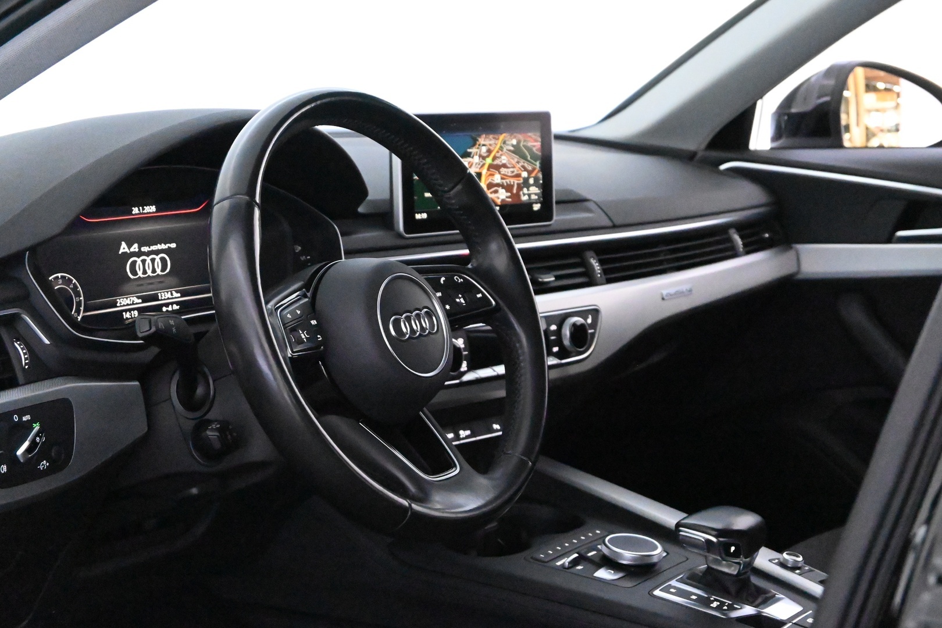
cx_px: 471
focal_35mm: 75
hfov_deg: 27.0
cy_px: 314
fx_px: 1962
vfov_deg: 18.2
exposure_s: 1/80
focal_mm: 50
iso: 25600
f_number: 6.3
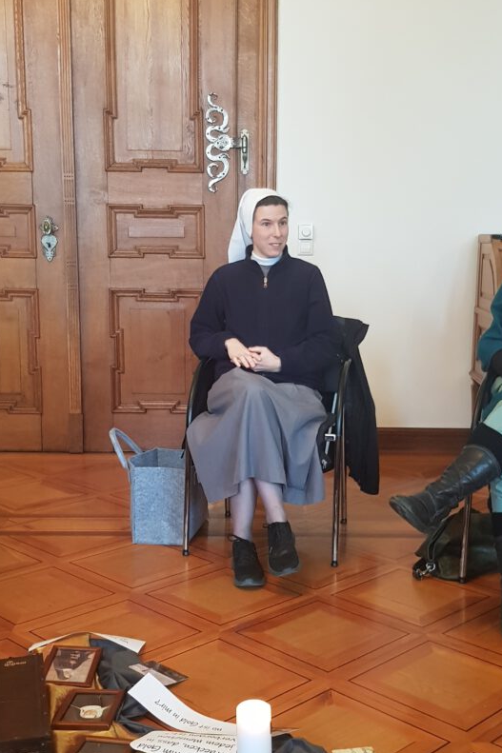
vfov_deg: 54.4
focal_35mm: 35
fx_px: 732
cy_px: 406
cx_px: 253
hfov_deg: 37.8
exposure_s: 1/25
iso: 250
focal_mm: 4.3
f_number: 1.7
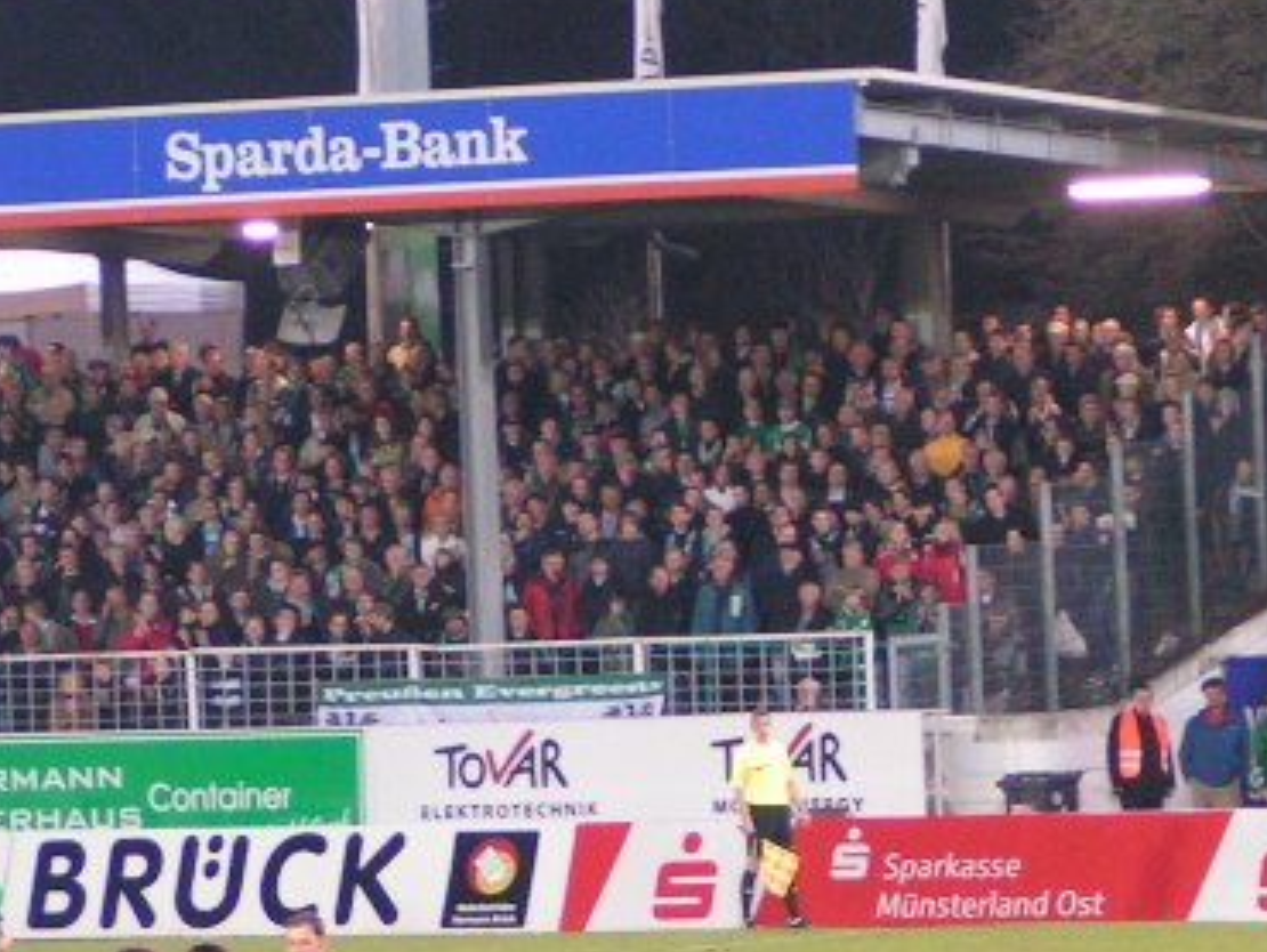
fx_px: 11867
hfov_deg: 6.1
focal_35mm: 324
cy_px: 596
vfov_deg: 4.6
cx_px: 921
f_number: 3.5
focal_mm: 22.9
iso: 200
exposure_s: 1/20
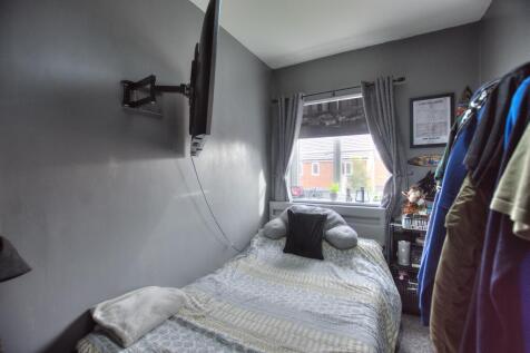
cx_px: 265
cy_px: 176
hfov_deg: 100.4
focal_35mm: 15
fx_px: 221
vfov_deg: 77.3
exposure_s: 1/30
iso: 400
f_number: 3.5
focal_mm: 10
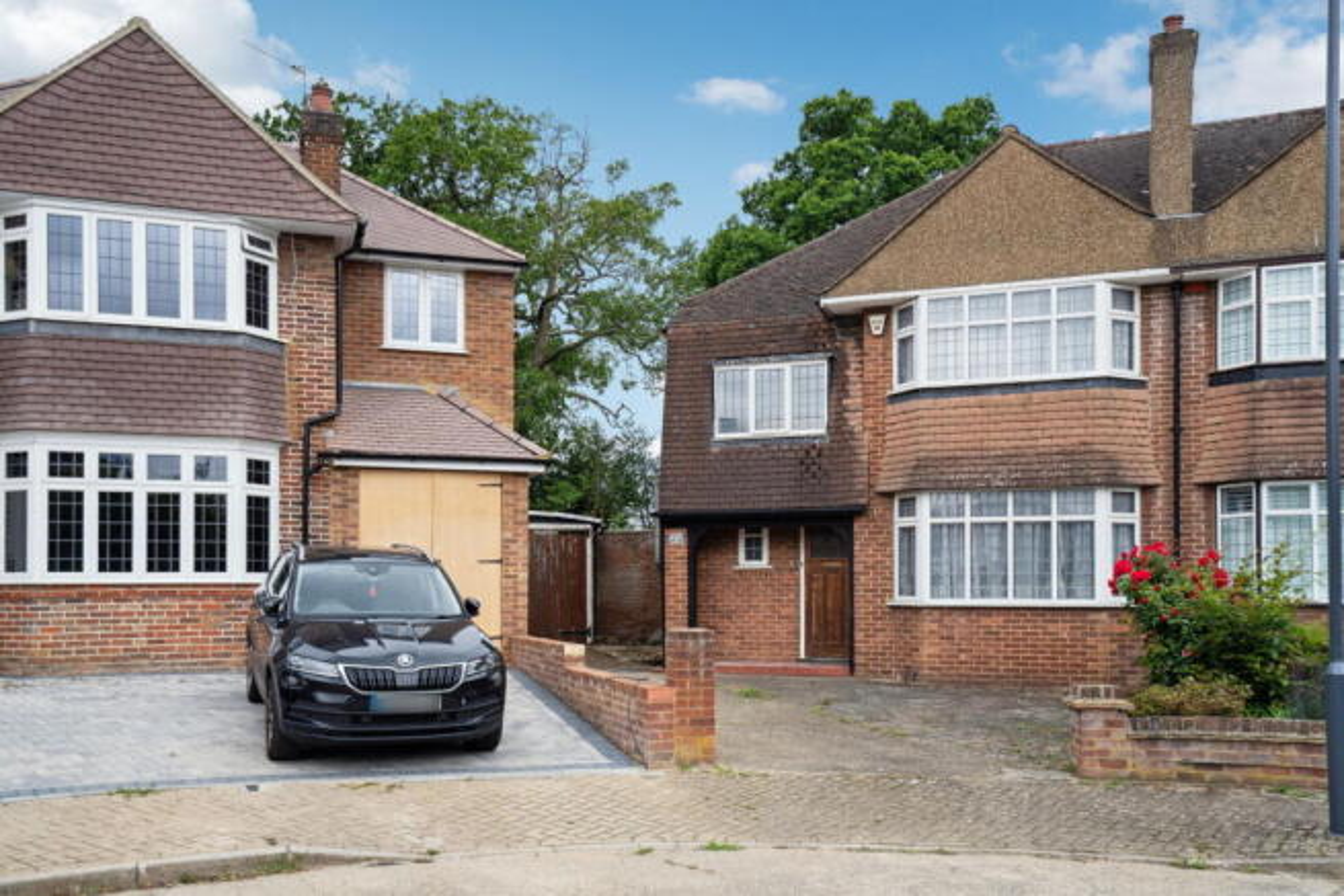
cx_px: 672
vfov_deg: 41.1
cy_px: 448
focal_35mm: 32
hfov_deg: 58.7
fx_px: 1195
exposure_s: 1/800
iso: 640
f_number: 5.6
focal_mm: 32
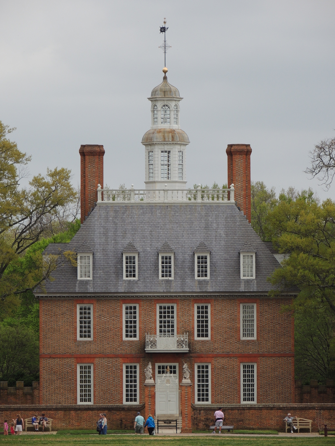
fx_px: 4516
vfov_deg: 5.7
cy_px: 223
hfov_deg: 4.2
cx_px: 168
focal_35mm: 350
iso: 100
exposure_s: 1/400
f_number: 4.8
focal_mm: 62.4
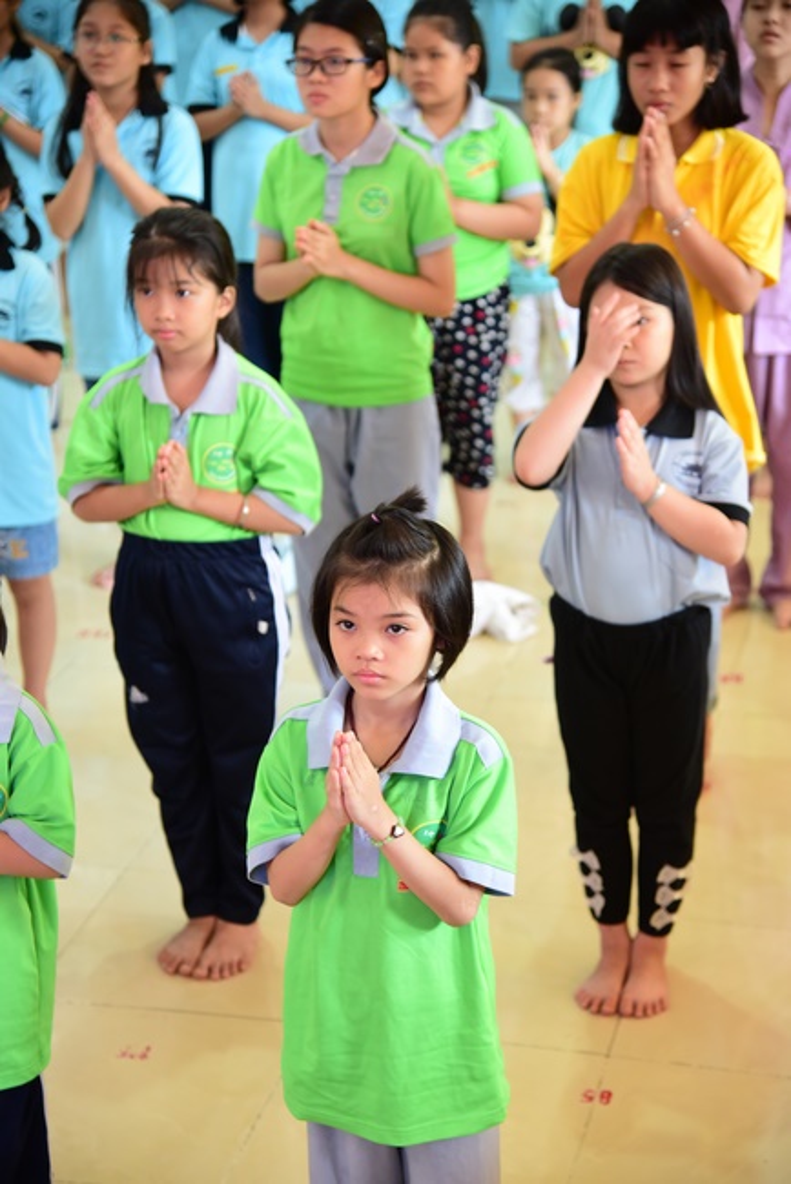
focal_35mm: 78
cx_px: 396
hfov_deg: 17.5
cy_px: 592
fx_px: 2568
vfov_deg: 26.0
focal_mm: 78
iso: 2000
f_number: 4
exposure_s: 1/60
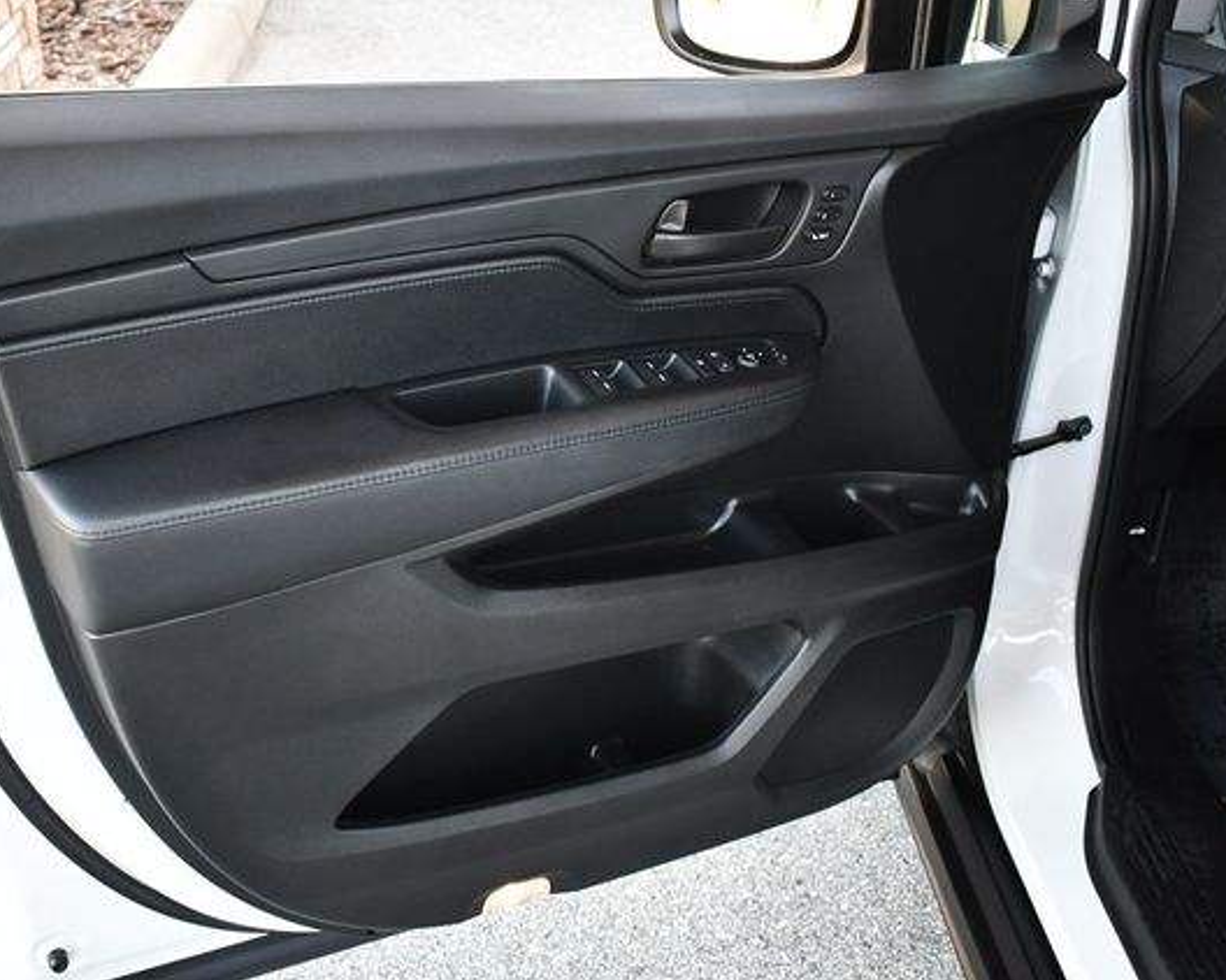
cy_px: 492
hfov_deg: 44.6
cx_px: 509
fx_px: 1487
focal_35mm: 41
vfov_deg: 36.5
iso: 800
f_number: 3.5
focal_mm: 18
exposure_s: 1/200
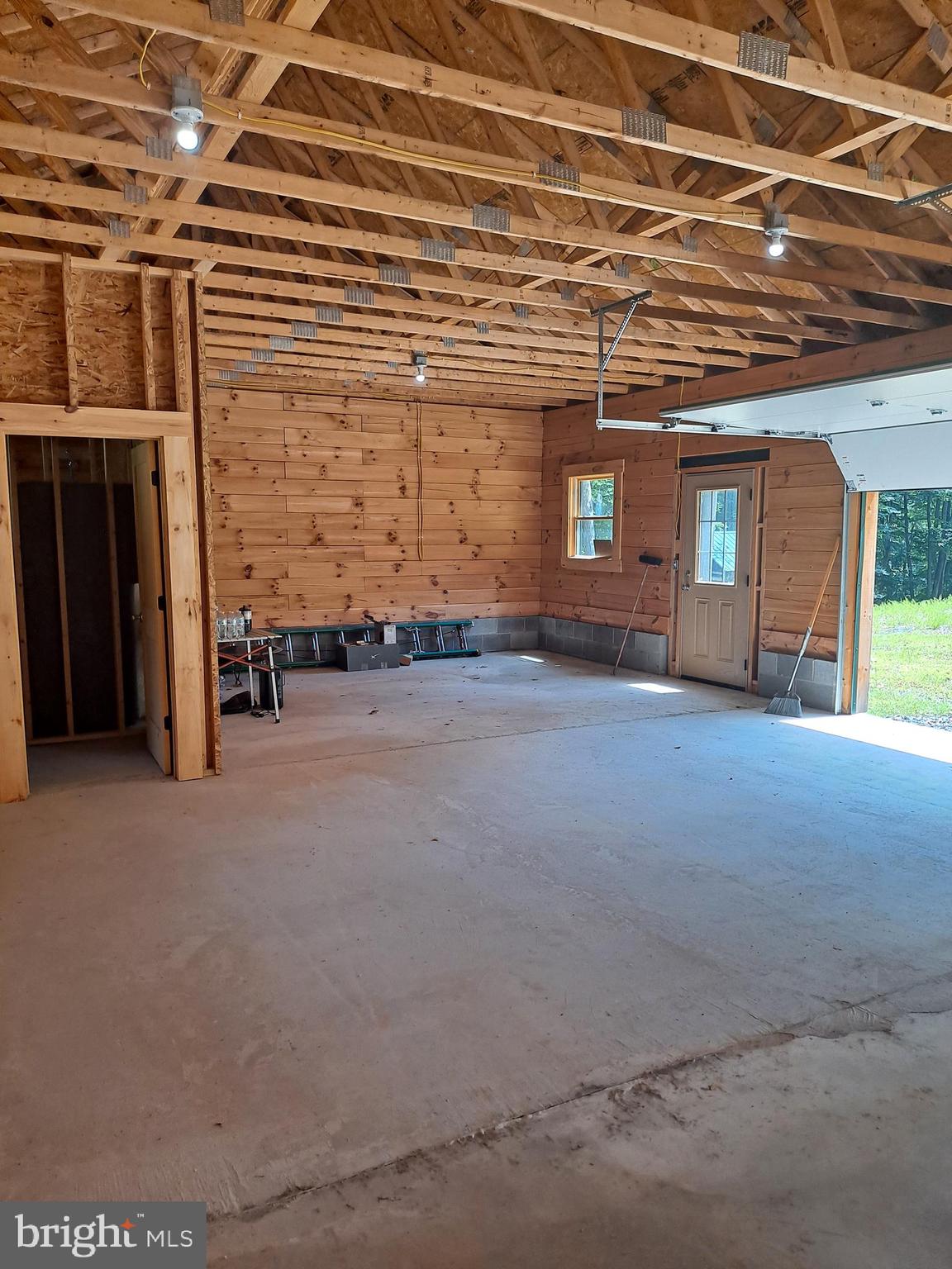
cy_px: 634
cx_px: 476
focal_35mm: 25
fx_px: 917
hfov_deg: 54.9
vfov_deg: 69.4
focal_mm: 4.6
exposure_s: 1/120
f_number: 2
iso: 50
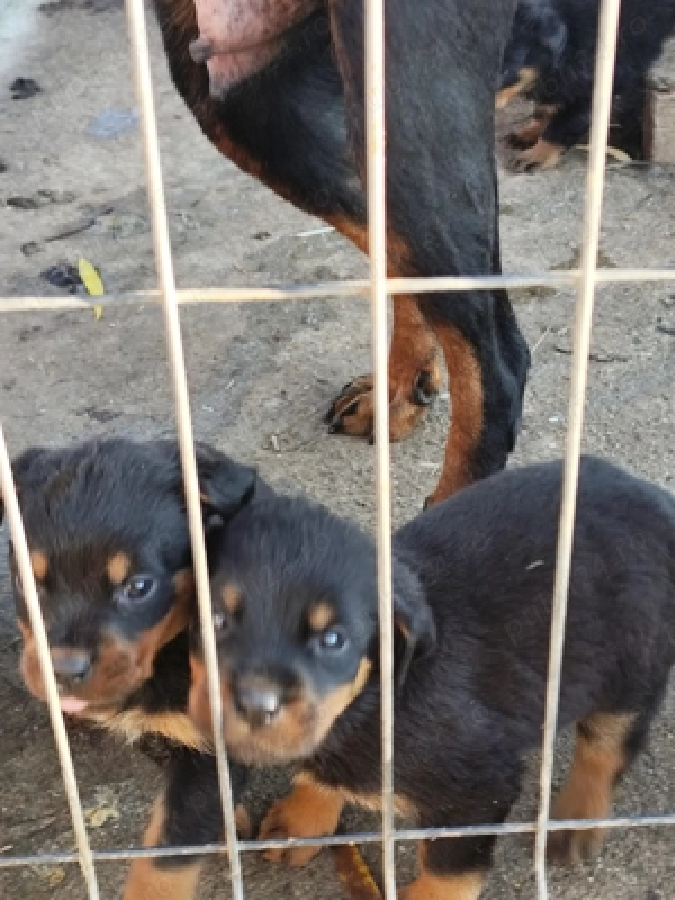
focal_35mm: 51
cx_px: 338
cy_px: 450
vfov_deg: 37.5
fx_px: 1326
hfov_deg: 28.6
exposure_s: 1/100
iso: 80
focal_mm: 6.19
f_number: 1.65
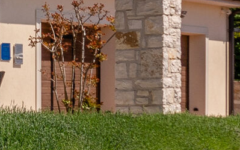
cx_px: -475
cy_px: 98
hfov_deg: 11.6
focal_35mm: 93
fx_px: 608
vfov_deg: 14.0
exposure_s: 1/640
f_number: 7.1
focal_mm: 13
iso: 100
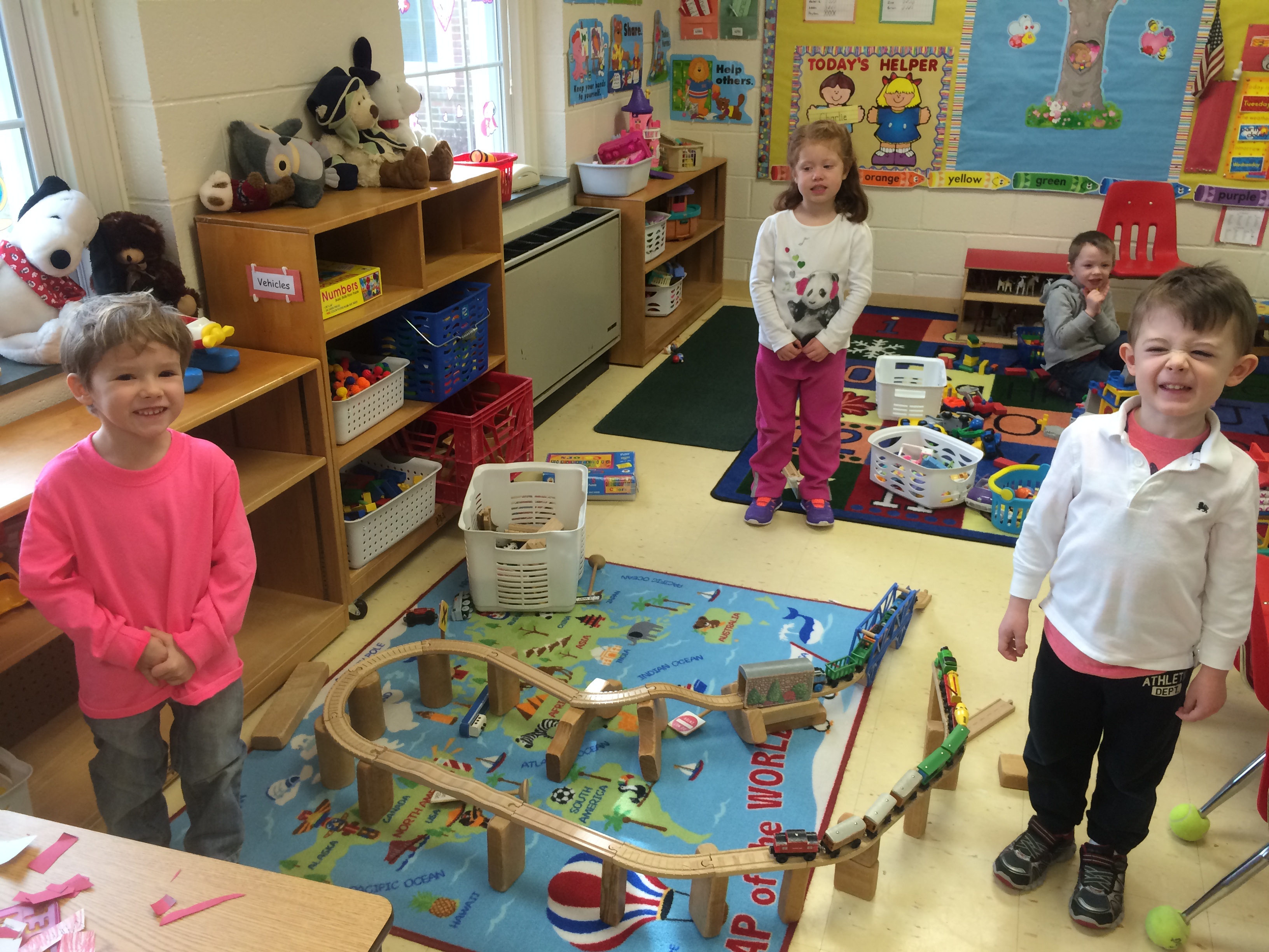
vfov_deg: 48.2
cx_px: 634
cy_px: 476
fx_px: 1063
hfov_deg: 61.7
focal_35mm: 29
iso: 32
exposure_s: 1/30
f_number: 2.2
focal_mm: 4.15
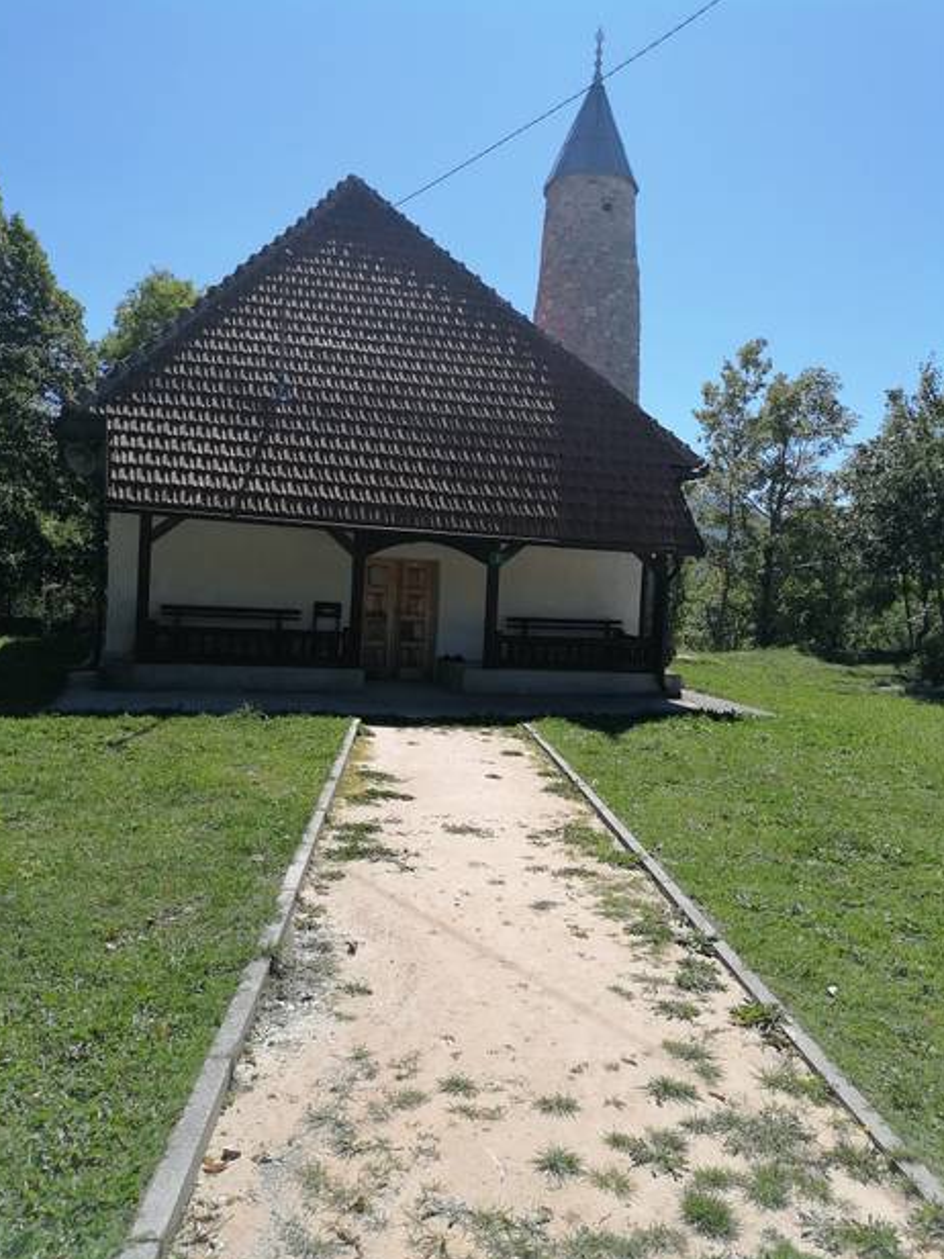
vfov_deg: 65.3
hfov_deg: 51.4
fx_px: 982
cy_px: 634
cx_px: 466
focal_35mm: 27
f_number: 1.8
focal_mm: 5.4
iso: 50
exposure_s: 1/1866
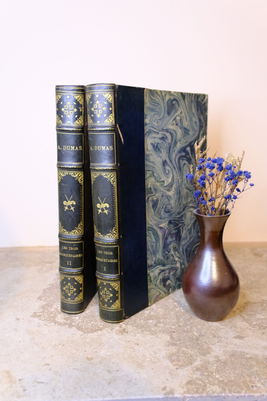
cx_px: 134
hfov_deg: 45.0
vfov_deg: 63.7
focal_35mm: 29
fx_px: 323
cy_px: 200
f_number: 3.5
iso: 5000
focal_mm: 19.6
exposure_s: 1/100
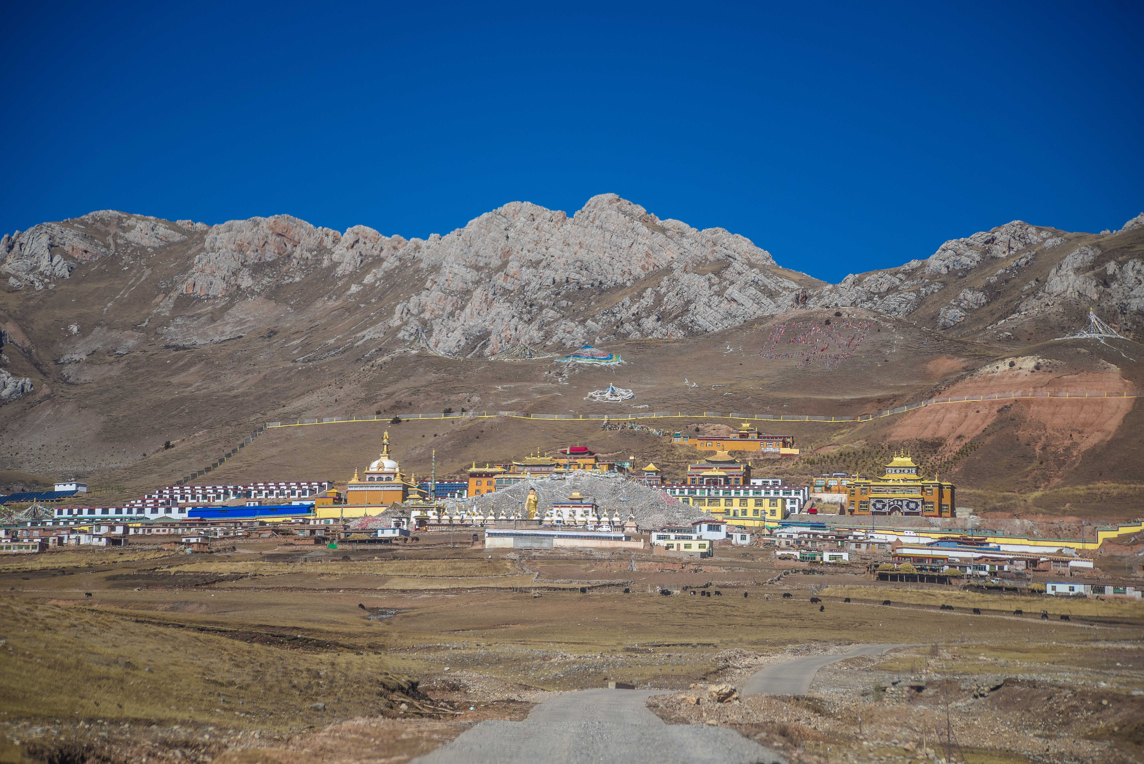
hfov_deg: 20.4
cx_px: 572
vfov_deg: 13.7
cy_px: 382
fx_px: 3179
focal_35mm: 100
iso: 100
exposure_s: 1/1600
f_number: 4.5
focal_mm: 100
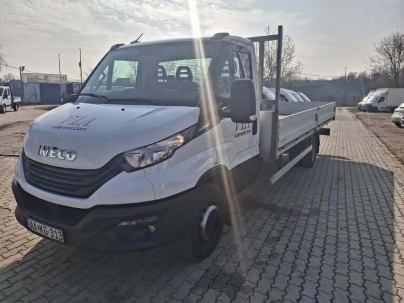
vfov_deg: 54.9
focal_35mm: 25
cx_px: 202
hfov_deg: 69.4
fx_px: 292
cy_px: 152
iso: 32
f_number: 1.8
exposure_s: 1/3968
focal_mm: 4.69
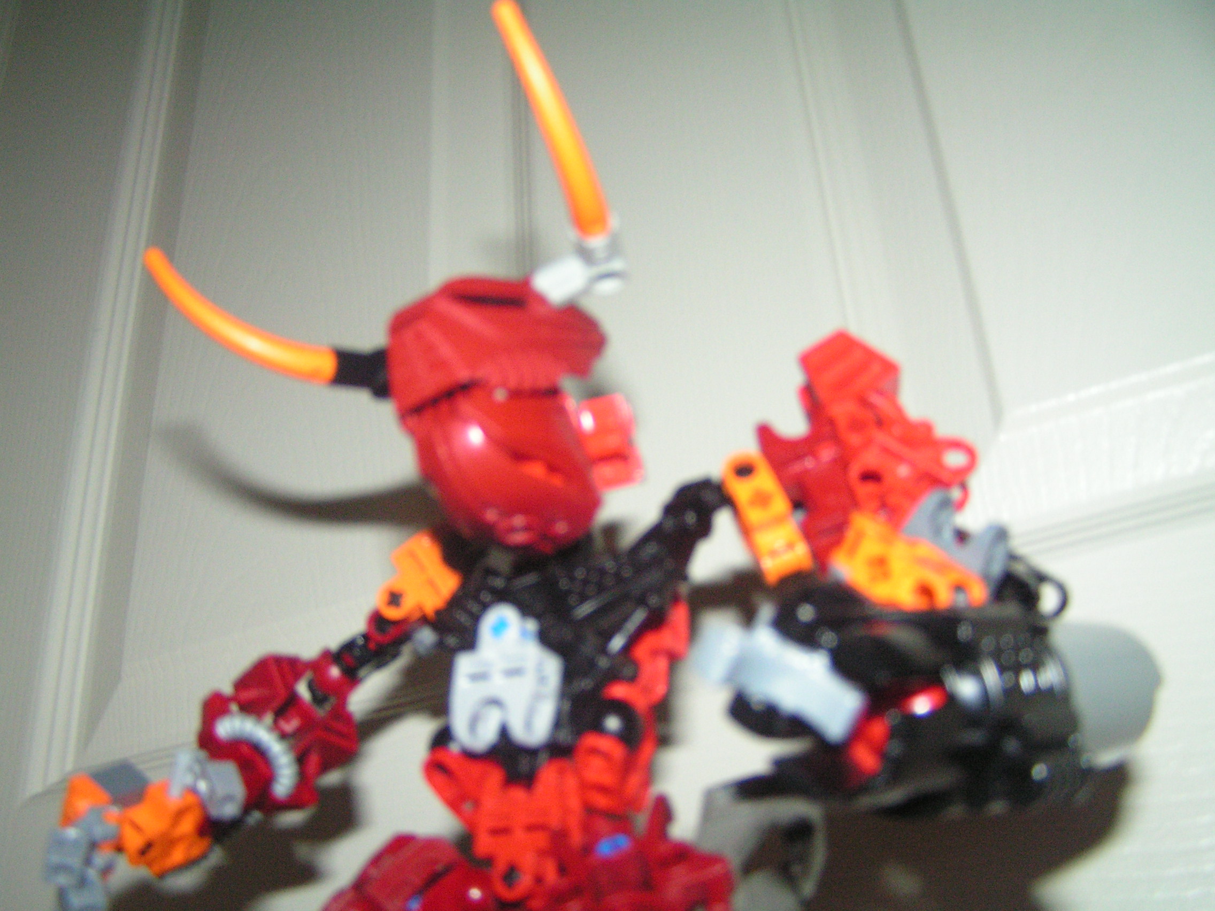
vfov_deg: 37.7
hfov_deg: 49.0
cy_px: 456
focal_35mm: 38
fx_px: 1334
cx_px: 608
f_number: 2.8
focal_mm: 6.3
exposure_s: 1/40
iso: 200
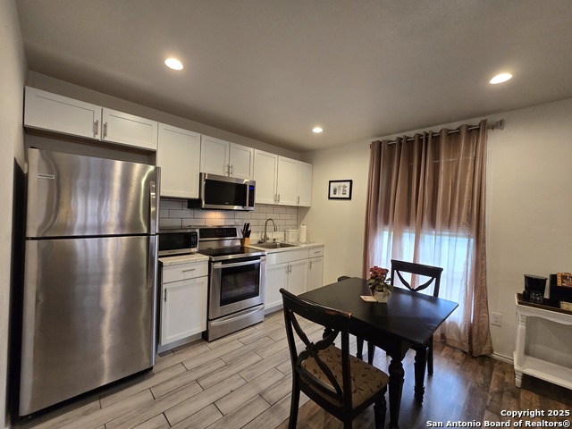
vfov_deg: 89.9
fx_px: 215
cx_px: 286
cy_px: 214
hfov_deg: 106.2
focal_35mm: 13
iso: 200
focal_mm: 2.2
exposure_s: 1/60
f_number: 2.2
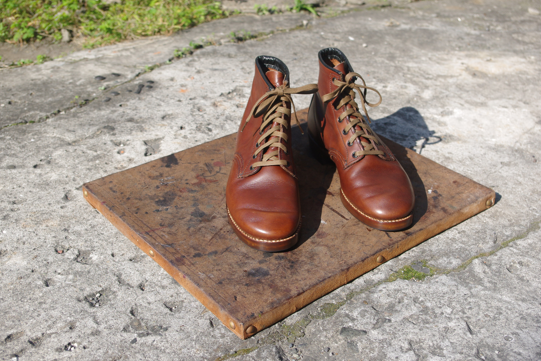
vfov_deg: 28.6
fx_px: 706
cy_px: 184
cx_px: 272
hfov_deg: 41.9
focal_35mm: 47
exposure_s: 1/500
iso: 200
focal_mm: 30.63
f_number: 5.6
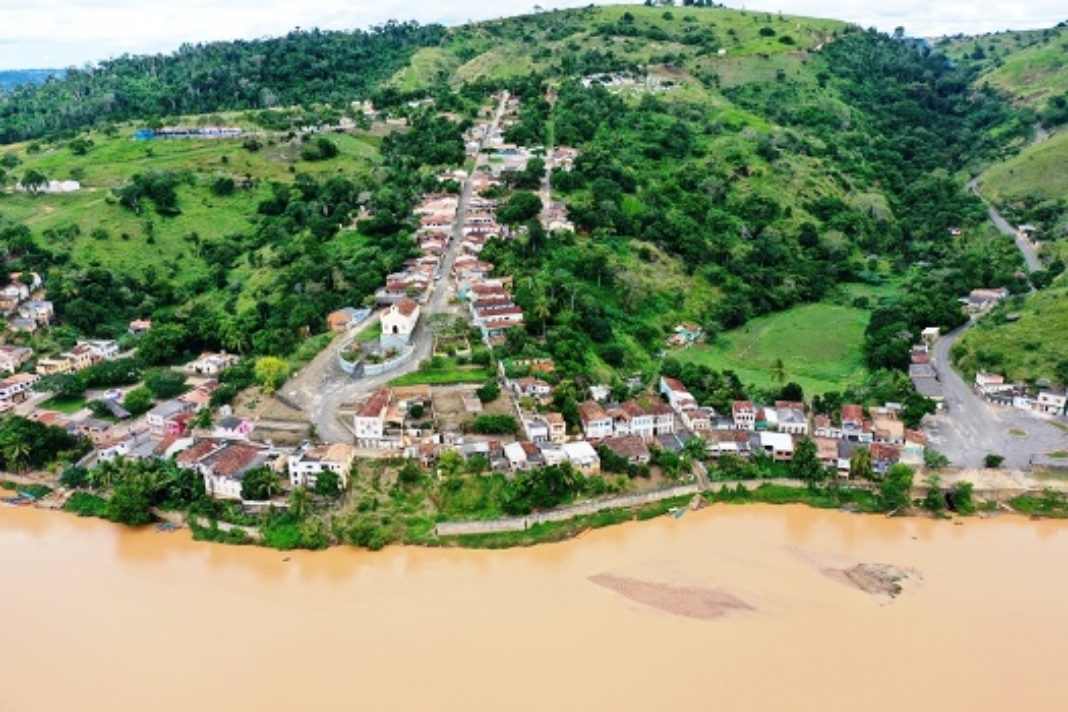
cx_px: 534
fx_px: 831
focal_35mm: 28
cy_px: 356
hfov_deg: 65.5
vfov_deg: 46.4
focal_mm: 10.26
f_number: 5
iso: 100
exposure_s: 1/240
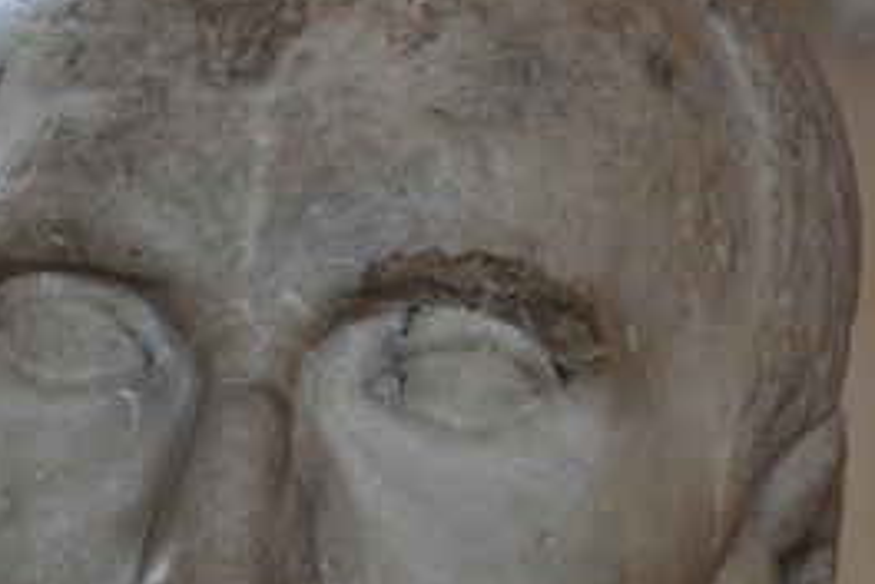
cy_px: 654
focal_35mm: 210
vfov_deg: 6.5
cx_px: 287
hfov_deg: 9.8
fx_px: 5104
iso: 800
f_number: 4.8
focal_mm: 56
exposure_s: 1/40
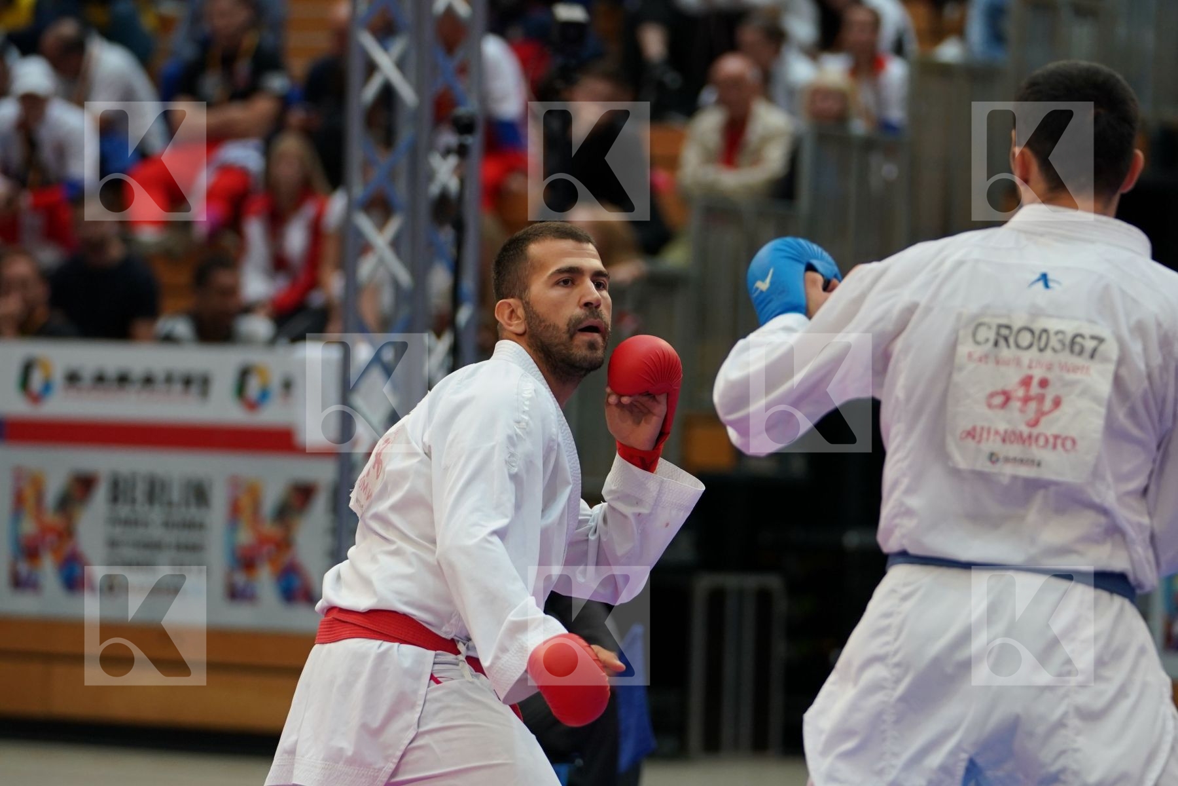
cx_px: 589
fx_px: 6675
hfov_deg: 10.1
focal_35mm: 204
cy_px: 393
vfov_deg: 6.7
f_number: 2.8
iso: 1250
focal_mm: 136
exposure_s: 1/1000
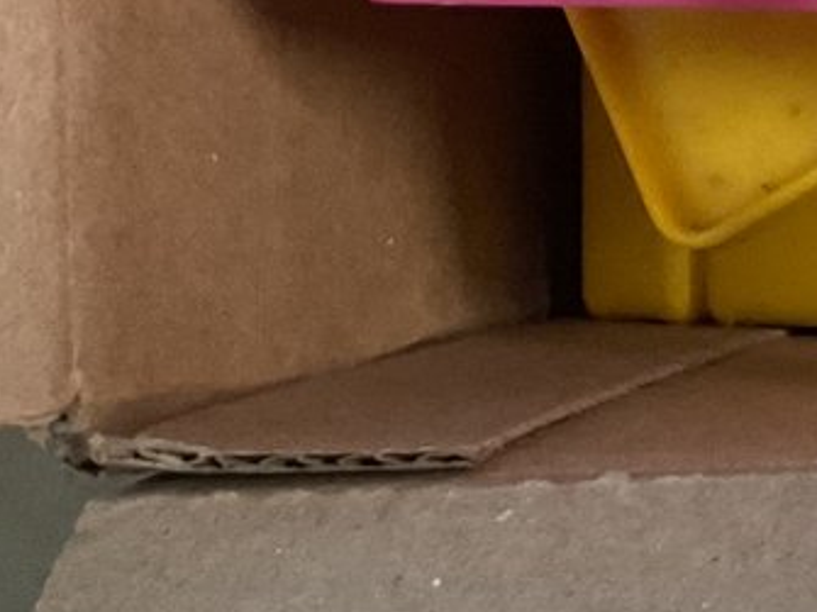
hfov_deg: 13.2
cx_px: 1591
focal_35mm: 131
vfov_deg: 10.4
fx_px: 3091
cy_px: -594
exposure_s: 1/40
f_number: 1.8
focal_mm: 3
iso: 200
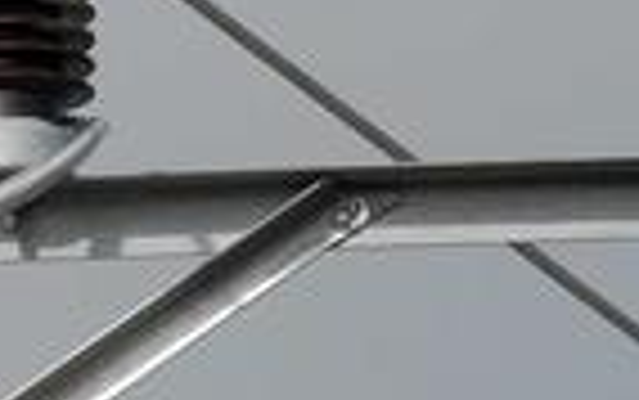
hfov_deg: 1.6
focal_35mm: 1292
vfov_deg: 1.0
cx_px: -382
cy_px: -18
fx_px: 22518
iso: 160
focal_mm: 200
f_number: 10
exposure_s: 1/350
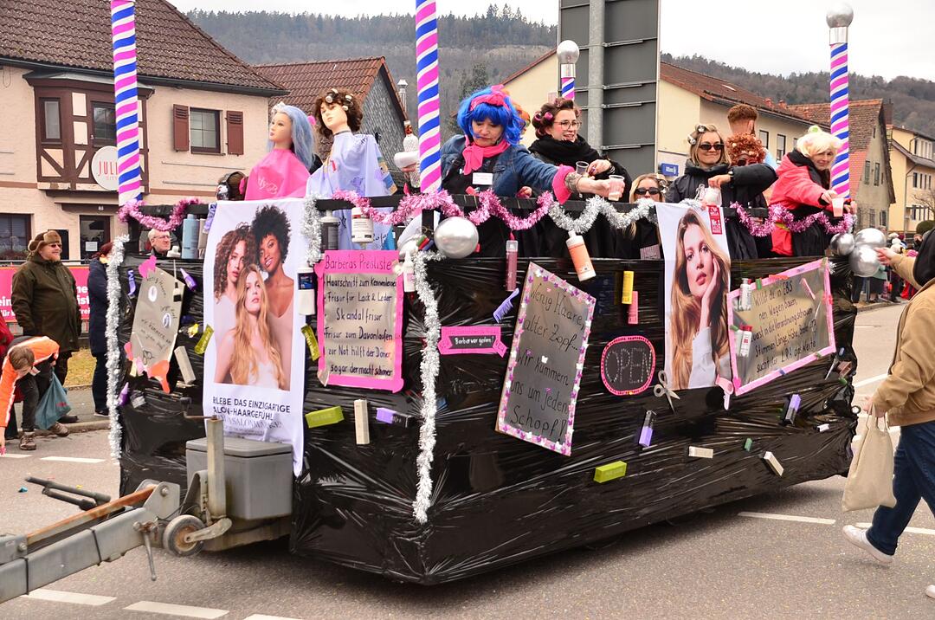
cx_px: 468
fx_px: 1244
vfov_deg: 28.0
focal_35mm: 48
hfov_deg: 41.2
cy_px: 310
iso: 400
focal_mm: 32
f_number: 5.6
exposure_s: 1/400
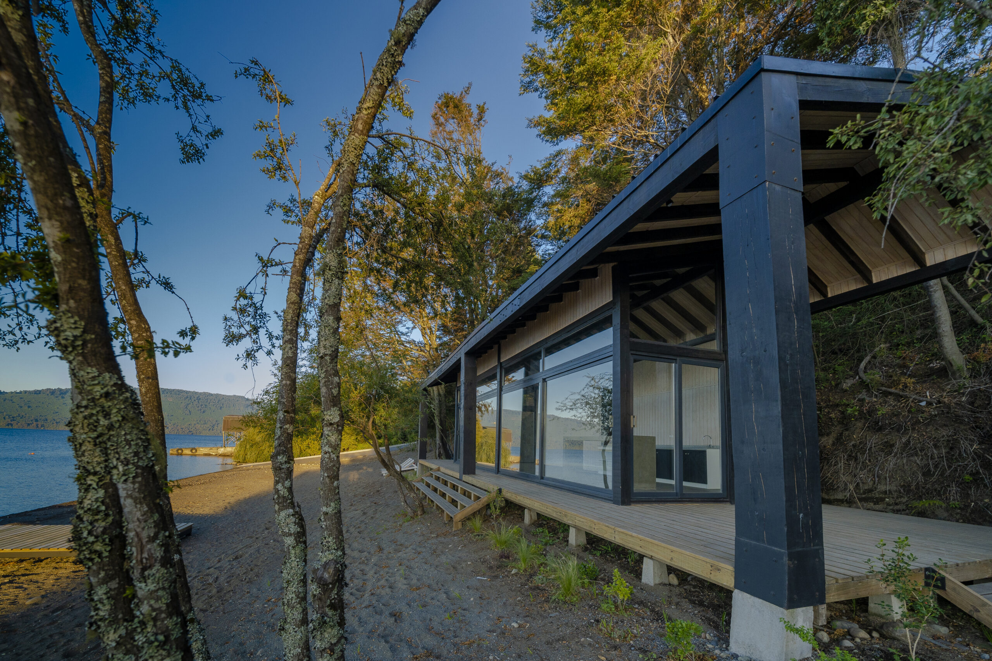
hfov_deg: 112.6
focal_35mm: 12
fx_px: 331
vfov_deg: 90.0
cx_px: 496
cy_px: 330
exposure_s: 1/125
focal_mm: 12
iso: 640
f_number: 8
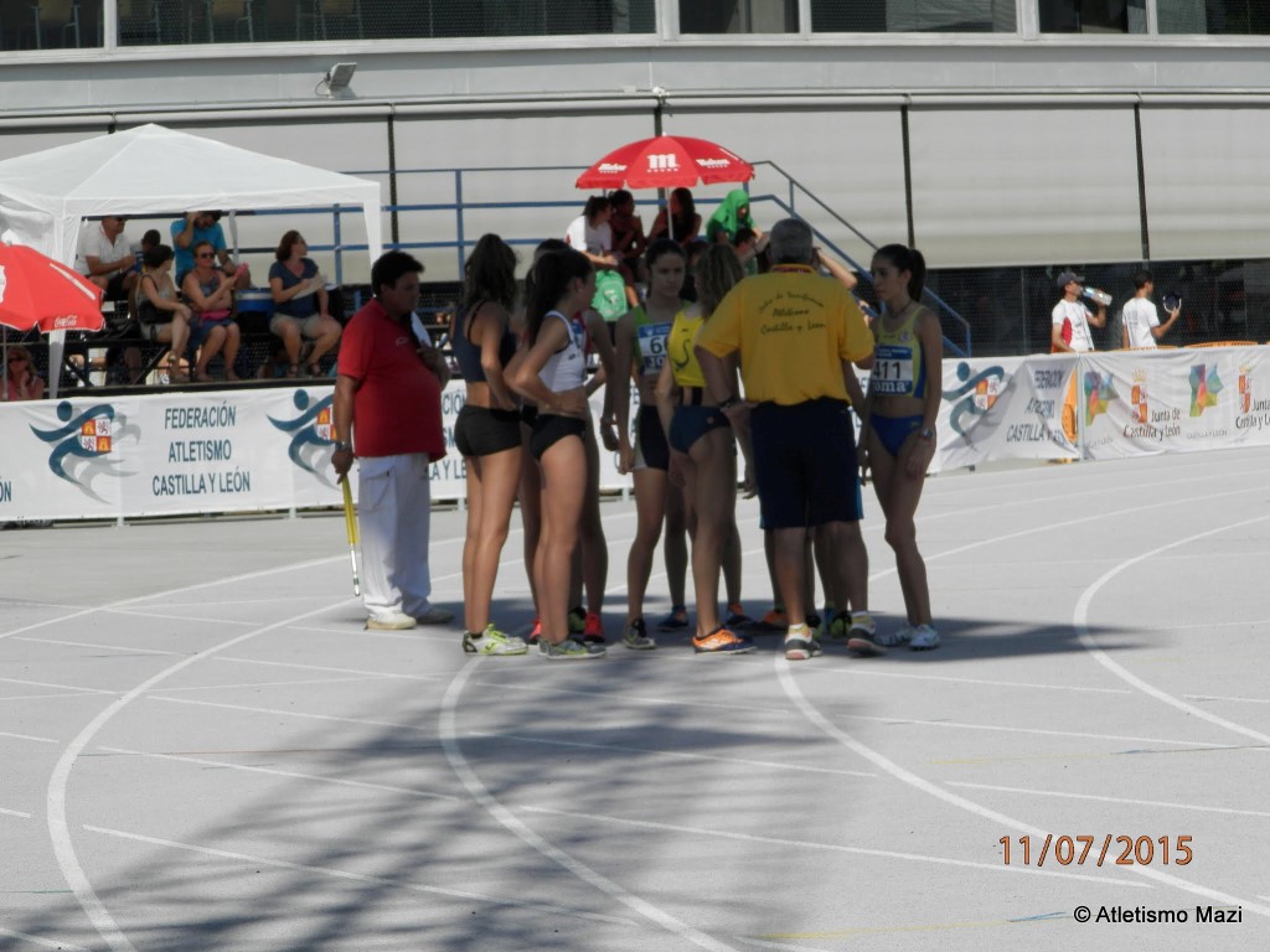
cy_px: 476
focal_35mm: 153
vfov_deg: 9.7
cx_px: 635
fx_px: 5613
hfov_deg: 12.9
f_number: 4.9
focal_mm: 27.4
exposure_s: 1/1000
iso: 80
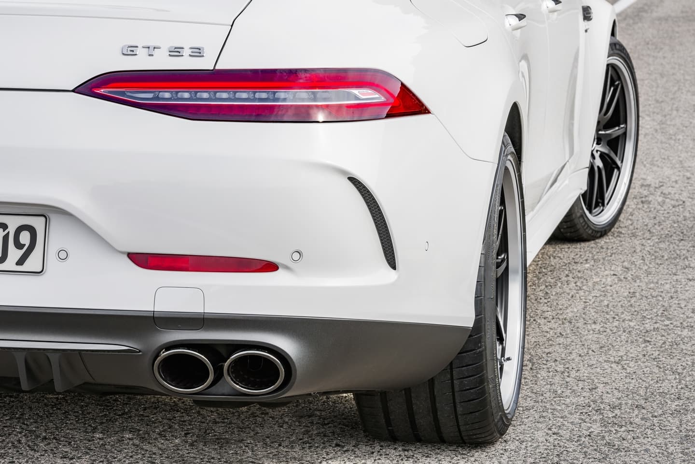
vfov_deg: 11.0
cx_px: 348
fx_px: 2413
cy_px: 232
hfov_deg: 16.4
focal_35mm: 125
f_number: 16
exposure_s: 1/30
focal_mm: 125
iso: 100
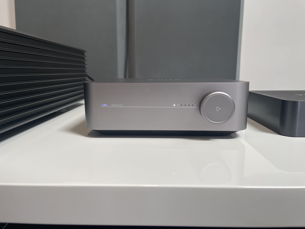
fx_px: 229
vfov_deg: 53.1
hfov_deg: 67.3
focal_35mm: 26
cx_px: 152
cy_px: 114
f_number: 1.6
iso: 80
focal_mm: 4.2
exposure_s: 1/100
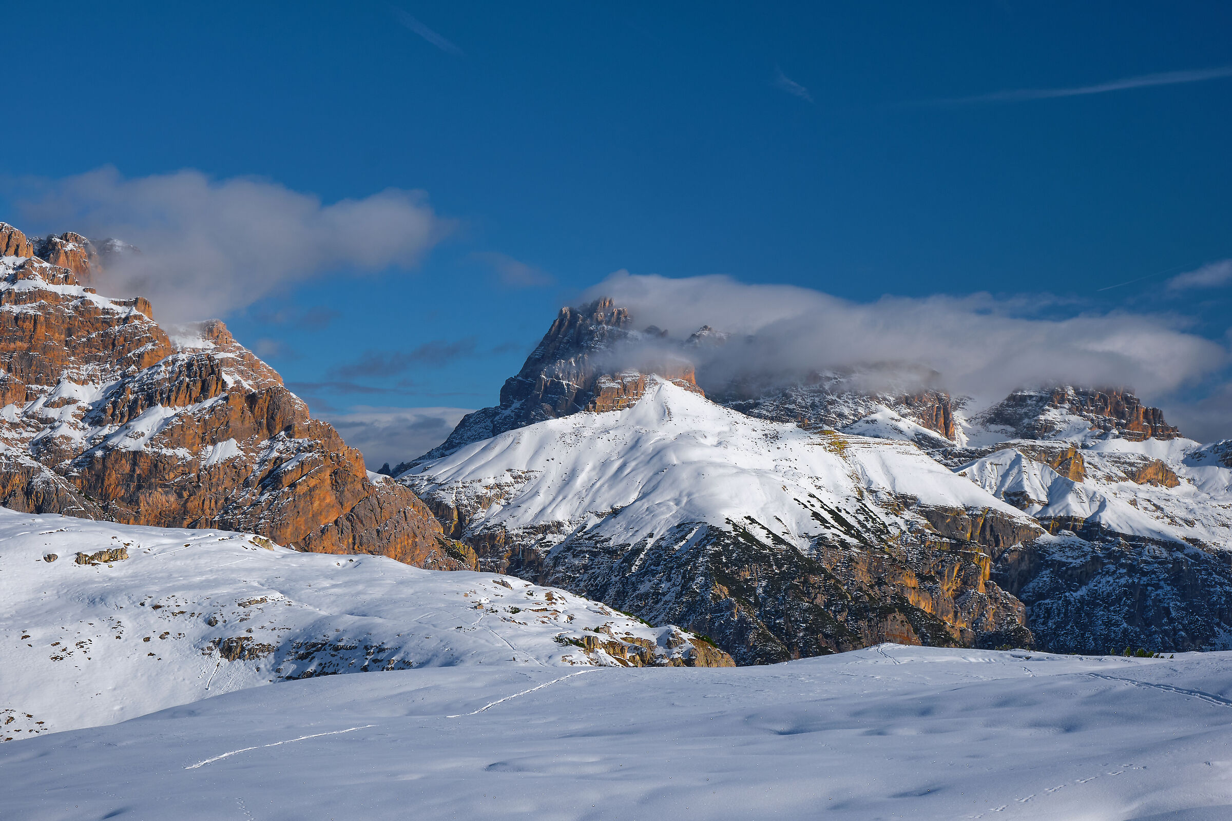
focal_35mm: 54
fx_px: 1848
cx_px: 616
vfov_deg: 25.1
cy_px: 410
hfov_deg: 36.9
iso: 160
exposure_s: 1/200
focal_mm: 35.8
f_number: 11
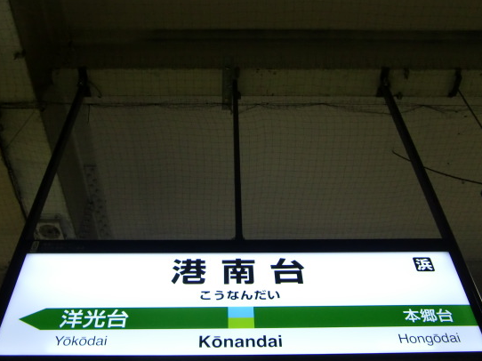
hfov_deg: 47.9
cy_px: 205
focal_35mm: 39
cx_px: 239
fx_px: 543
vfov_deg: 36.7
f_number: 2.7
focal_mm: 5.8
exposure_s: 1/60
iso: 200
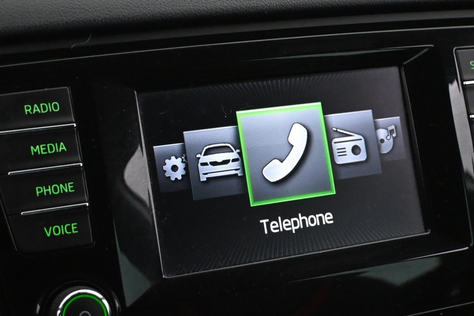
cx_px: 266
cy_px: 167
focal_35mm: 82
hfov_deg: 24.6
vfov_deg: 16.6
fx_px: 1085
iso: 6400
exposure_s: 1/60
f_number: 5
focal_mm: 31.5
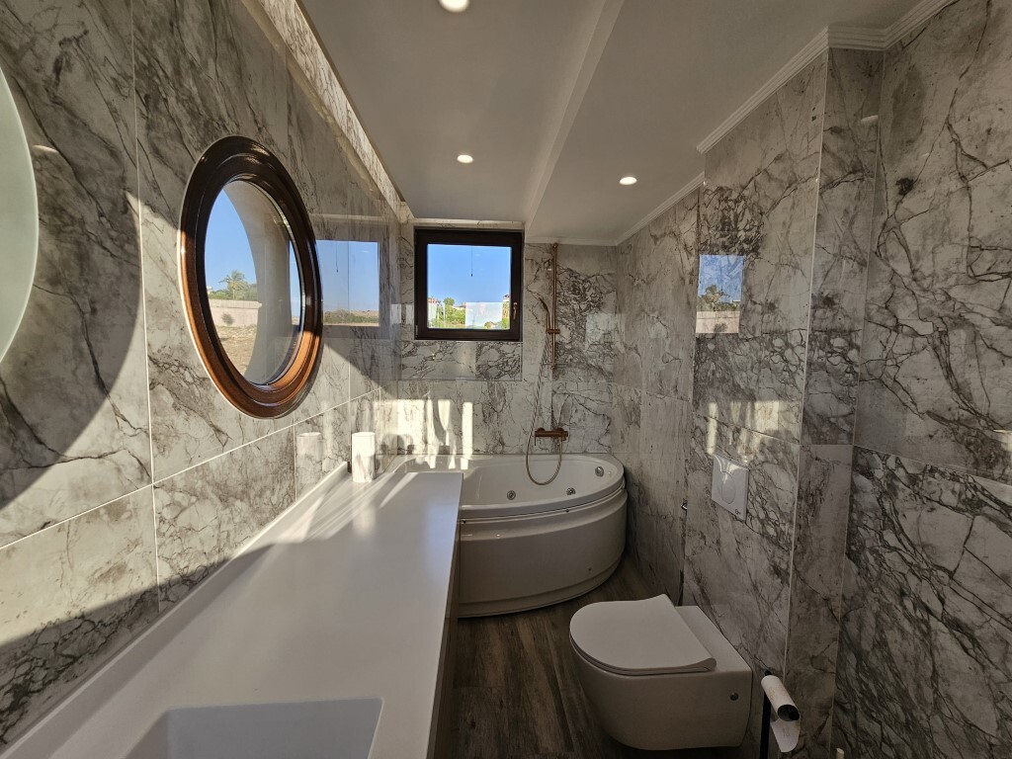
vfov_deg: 89.9
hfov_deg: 106.2
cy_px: 380
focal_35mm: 13
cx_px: 506
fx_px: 380
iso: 50
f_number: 2.2
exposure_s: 1/311
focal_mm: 2.2
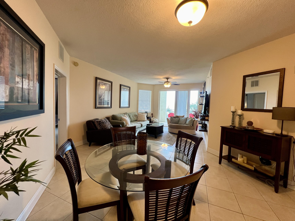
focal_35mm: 13
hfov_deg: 106.2
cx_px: 148
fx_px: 111
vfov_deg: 89.9
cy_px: 110
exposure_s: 1/120
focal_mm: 1.57
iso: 160
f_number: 1.8
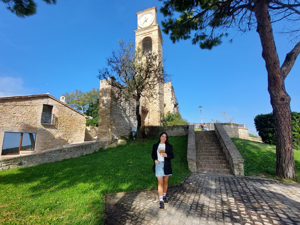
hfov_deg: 98.1
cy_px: 122
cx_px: 145
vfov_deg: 81.6
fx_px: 130
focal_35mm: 15
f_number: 2.2
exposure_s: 1/1183
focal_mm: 1.74
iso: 50
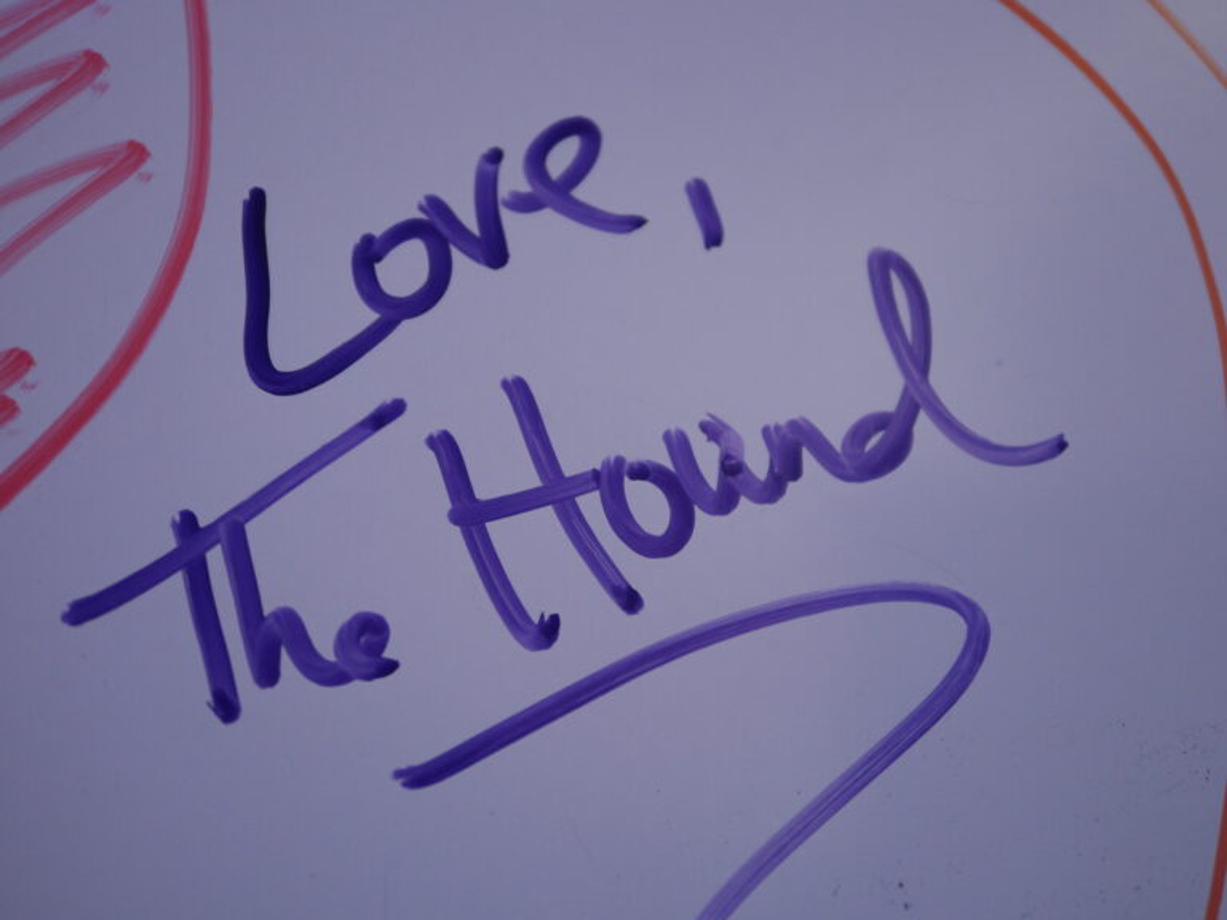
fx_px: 1772
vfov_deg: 29.1
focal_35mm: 50
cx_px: 614
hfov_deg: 38.2
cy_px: 460
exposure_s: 1/125
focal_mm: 25
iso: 500
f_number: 1.4
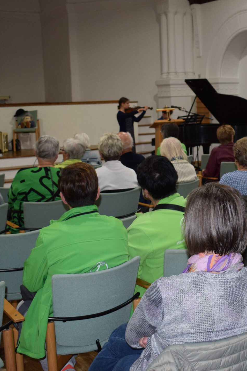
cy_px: 165
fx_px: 607
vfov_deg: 33.9
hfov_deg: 22.6
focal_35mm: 59
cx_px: 208
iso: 800
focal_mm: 22
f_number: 4
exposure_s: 1/60
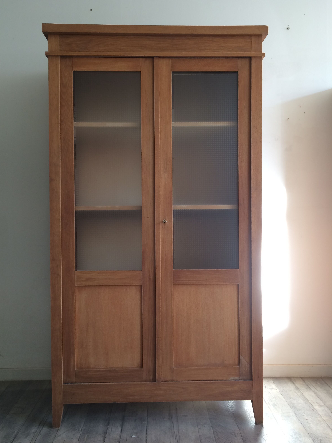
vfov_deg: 60.0
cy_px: 217
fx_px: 384
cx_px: 164
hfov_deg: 46.8
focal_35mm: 30
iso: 32
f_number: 2.2
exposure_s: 1/33
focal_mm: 4.15
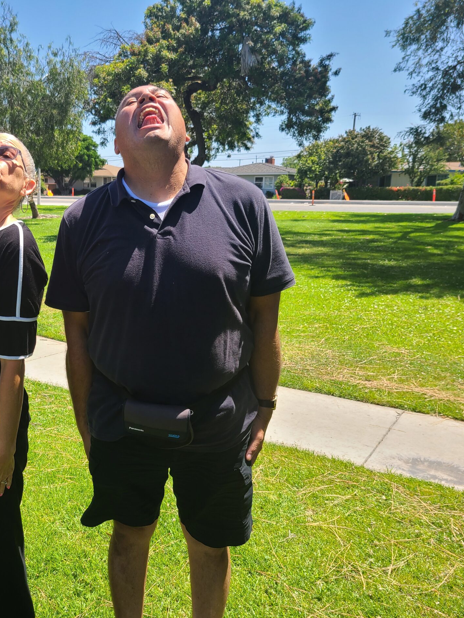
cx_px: 76
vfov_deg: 52.6
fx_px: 626
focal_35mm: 35
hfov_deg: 38.7
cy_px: 307
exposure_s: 1/1166
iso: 40
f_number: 1.8
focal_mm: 5.4
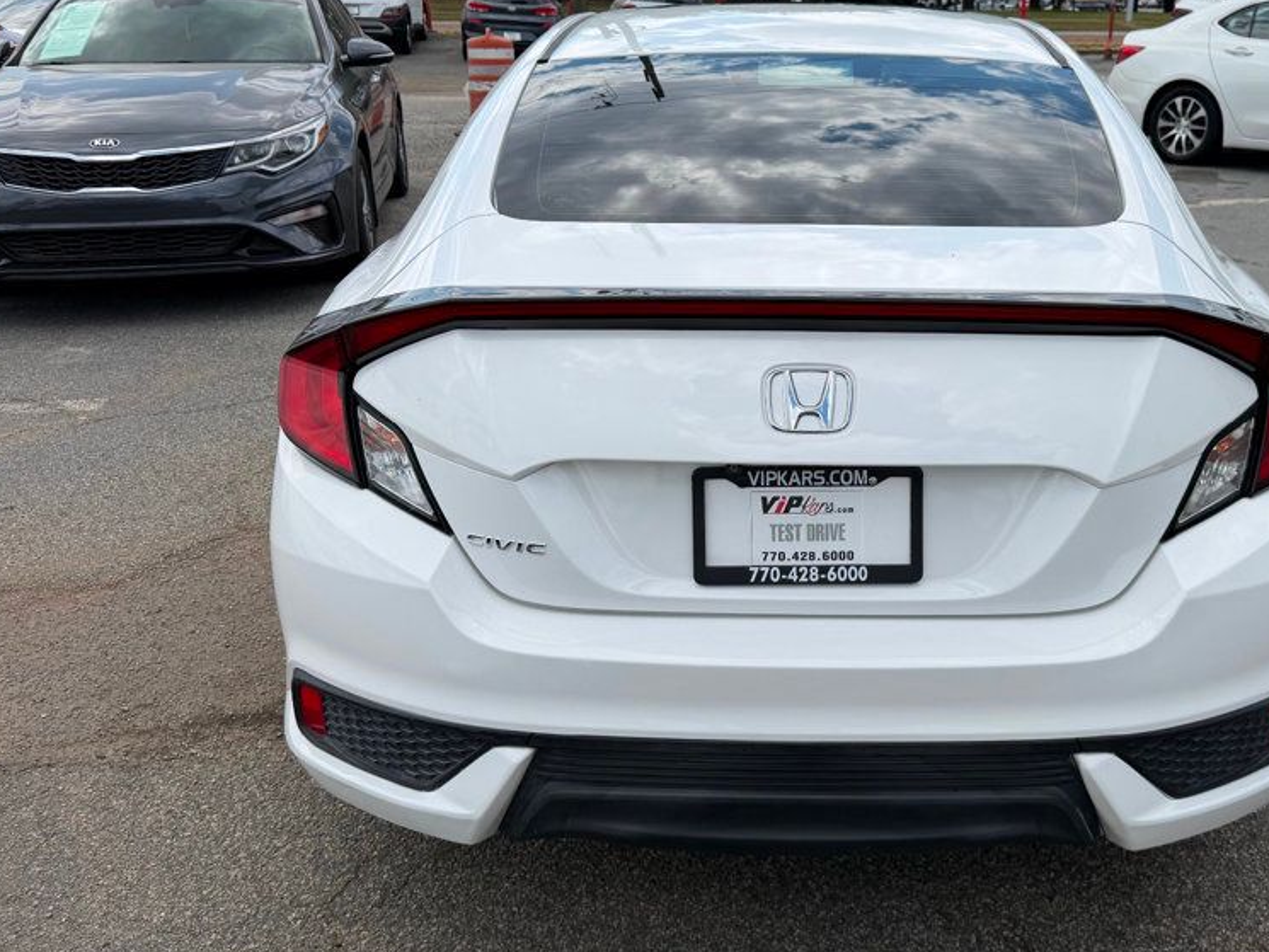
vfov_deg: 42.9
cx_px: 797
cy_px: 451
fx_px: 1210
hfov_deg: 54.7
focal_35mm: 33
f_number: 1.78
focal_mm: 6.76
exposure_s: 1/4167
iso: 80
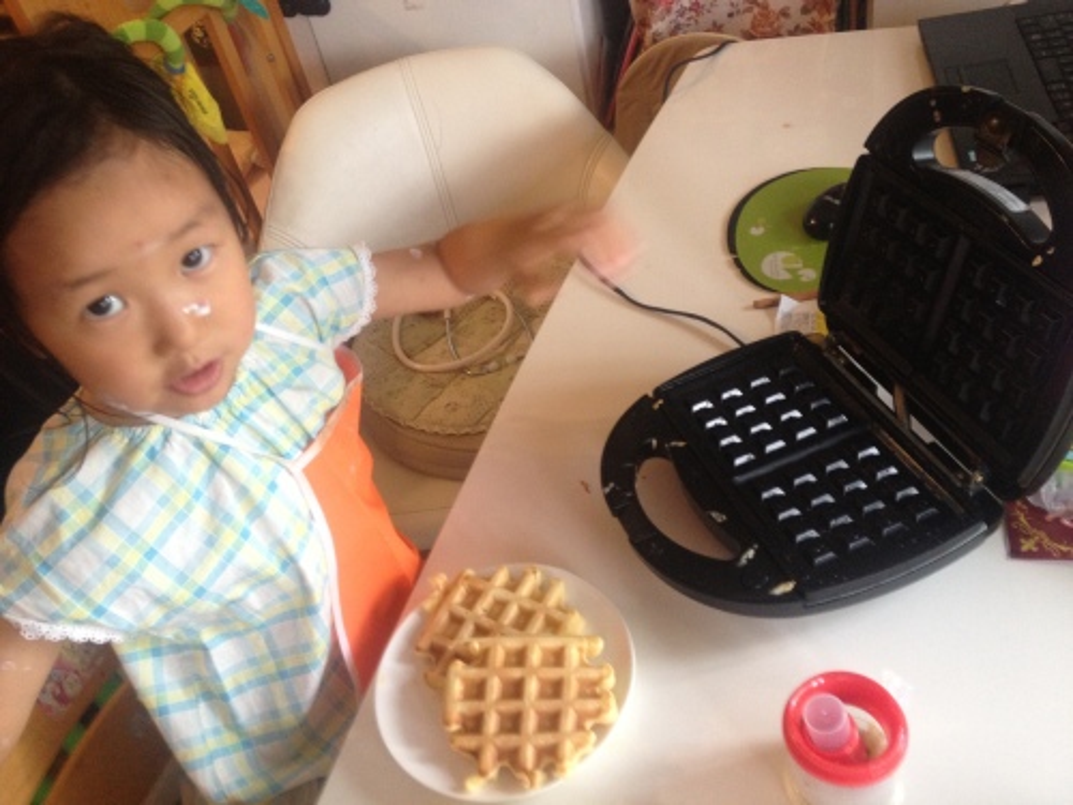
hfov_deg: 52.6
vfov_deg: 40.7
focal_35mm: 35
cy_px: 402
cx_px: 536
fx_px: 1085
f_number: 2.4
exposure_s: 1/20
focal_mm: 4.28
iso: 200
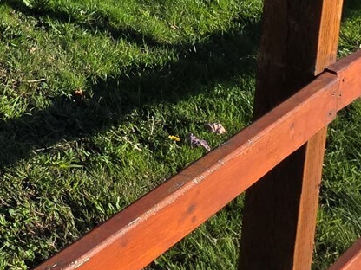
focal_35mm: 50
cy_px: -164
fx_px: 521
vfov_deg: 22.4
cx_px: -233
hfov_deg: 24.6
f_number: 2.2
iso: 50
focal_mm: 2.2
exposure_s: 1/1915
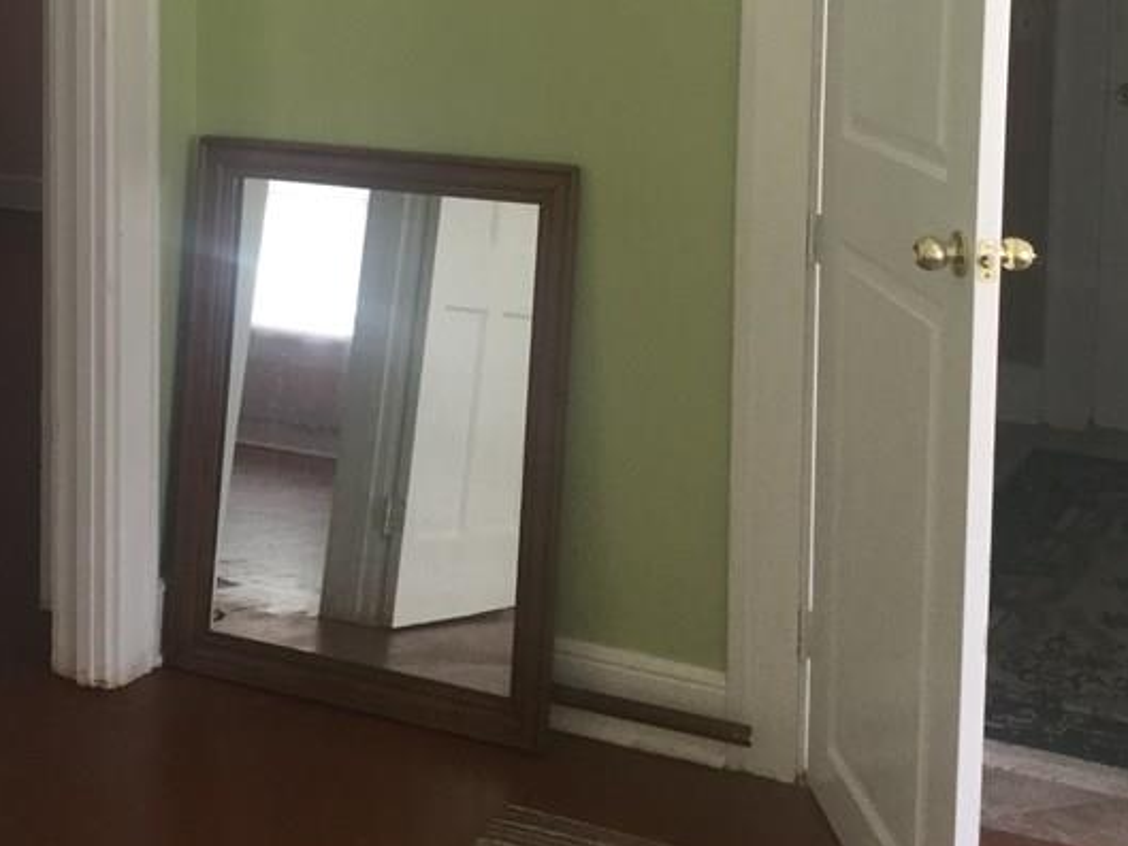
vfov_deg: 23.6
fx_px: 1956
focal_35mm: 60
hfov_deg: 31.9
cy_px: 49
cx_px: 367
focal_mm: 3.3
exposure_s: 1/30
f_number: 2.4
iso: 64
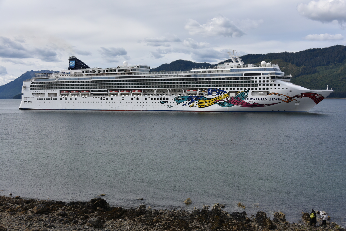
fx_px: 385
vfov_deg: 33.4
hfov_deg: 48.4
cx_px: 173
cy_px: 116
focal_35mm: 40
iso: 100
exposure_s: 1/320
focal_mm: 40
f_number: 9
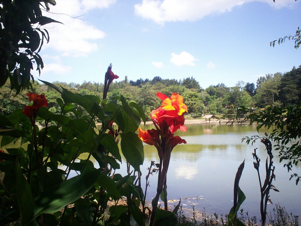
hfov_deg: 51.3
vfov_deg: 39.7
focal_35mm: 36
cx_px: 150
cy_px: 113
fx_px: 313
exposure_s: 1/288
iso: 100
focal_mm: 6
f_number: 4.5
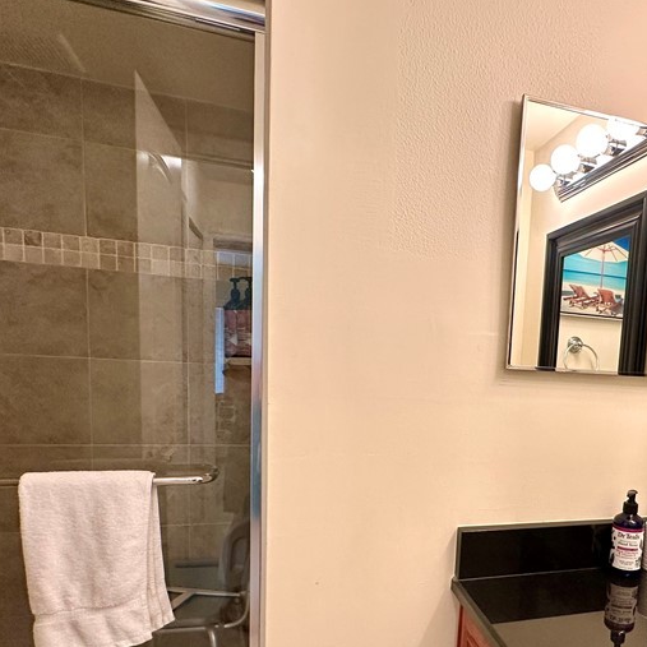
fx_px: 529
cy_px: 425
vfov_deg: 61.6
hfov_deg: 60.2
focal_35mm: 25
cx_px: 468
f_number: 2.2
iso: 200
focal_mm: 2.22
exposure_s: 1/120
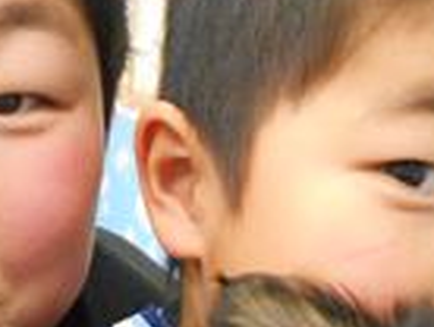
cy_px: 362
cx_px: 66
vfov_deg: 12.9
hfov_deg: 17.2
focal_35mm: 113
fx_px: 1419
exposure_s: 1/40
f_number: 3.2
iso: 800
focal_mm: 4.6
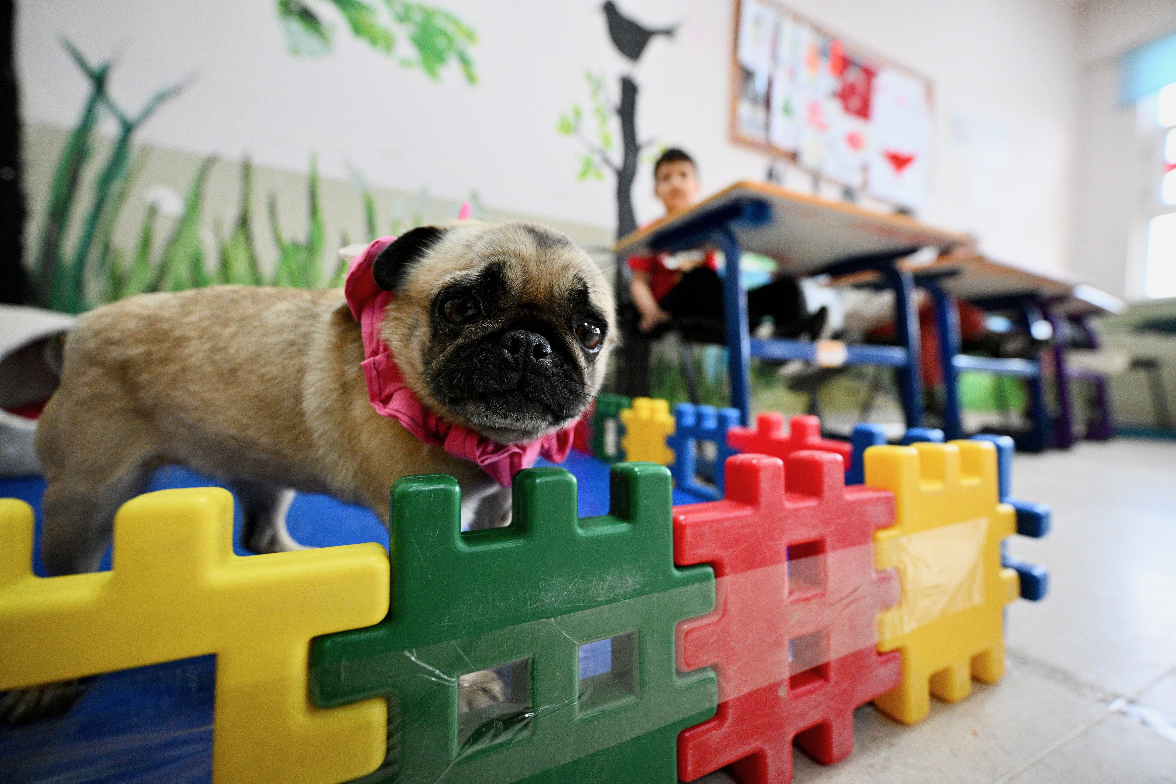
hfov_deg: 104.3
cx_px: 588
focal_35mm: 14
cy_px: 392
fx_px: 457
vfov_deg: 81.2
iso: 3200
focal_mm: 14
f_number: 2.8
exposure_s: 1/800
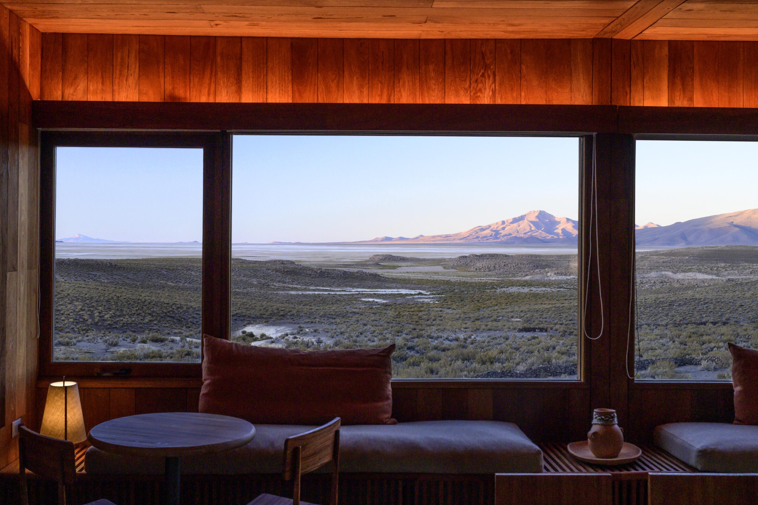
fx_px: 842
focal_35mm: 40
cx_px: 350
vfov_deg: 33.4
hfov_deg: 48.4
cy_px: 234
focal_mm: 37
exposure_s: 1/100
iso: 1600
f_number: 8
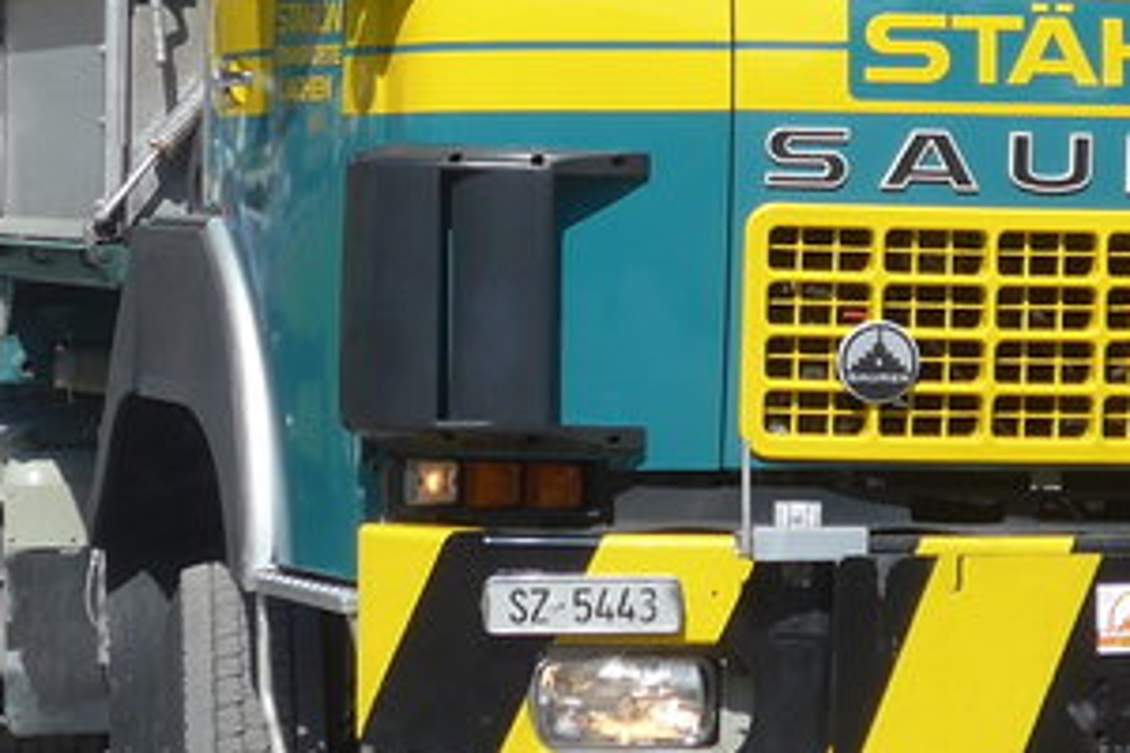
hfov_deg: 9.0
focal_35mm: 229
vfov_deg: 6.0
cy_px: 117
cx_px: 768
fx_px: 7187
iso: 80
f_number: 3.4
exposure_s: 1/1300
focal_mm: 11.3
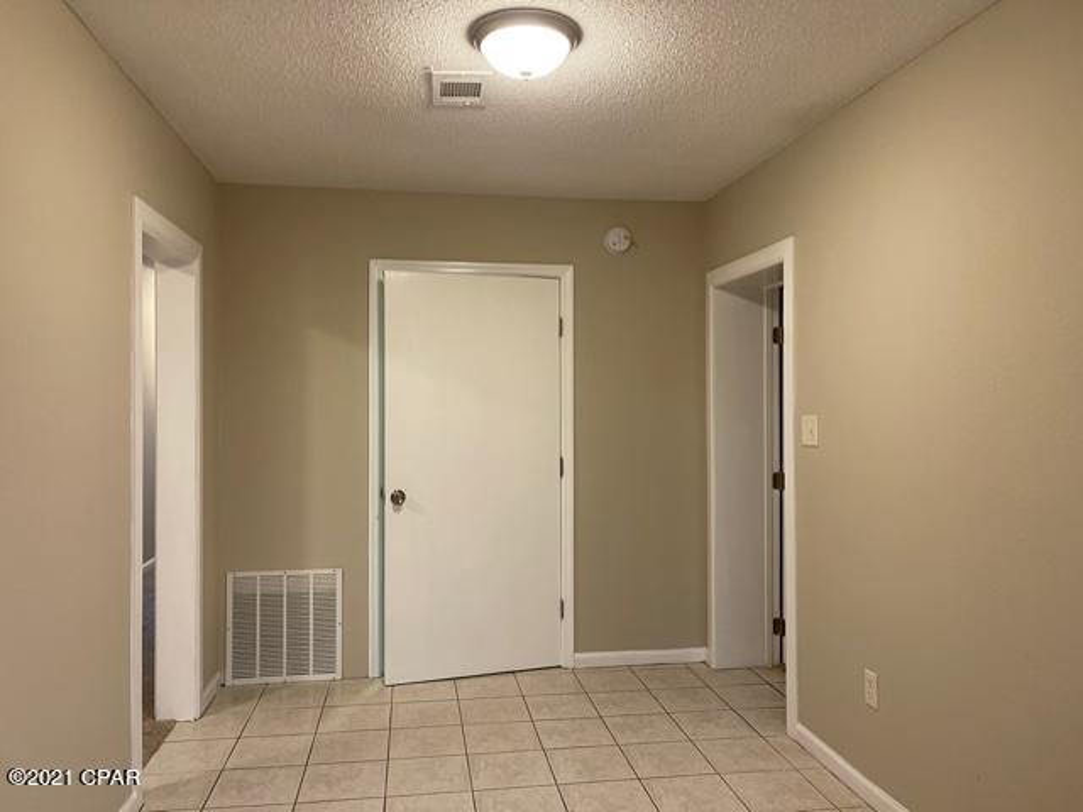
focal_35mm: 26
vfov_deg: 53.1
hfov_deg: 67.3
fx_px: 813
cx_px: 542
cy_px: 406
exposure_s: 1/60
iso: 100
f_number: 1.6
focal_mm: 5.1
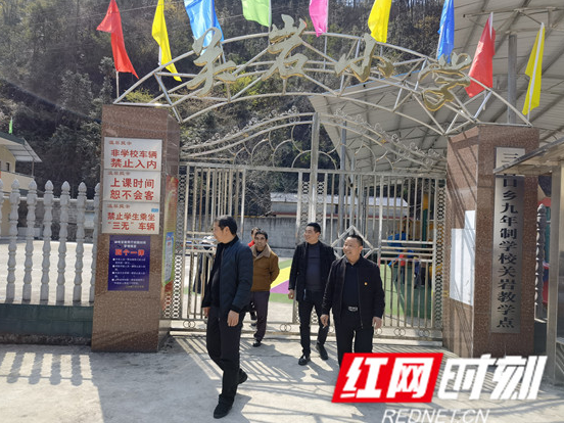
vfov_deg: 54.9
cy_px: 220
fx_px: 407
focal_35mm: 25
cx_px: 269
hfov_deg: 69.4
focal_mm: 6.67
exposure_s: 1/1961
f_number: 1.9
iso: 50
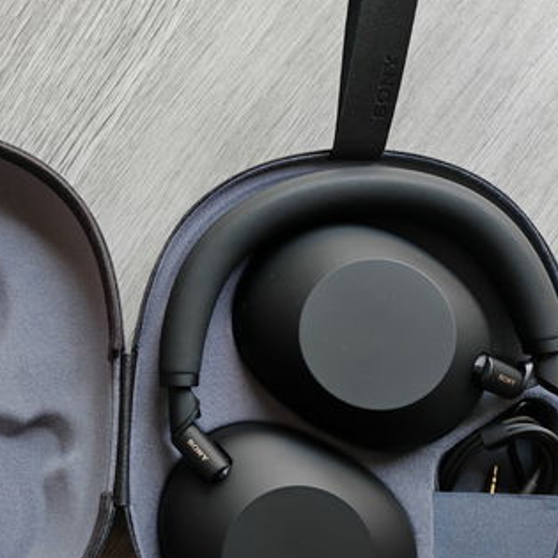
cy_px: 314
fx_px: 912
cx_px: 127
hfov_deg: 33.2
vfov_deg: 34.0
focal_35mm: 50
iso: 64
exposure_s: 1/100
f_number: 1.6
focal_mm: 5.4
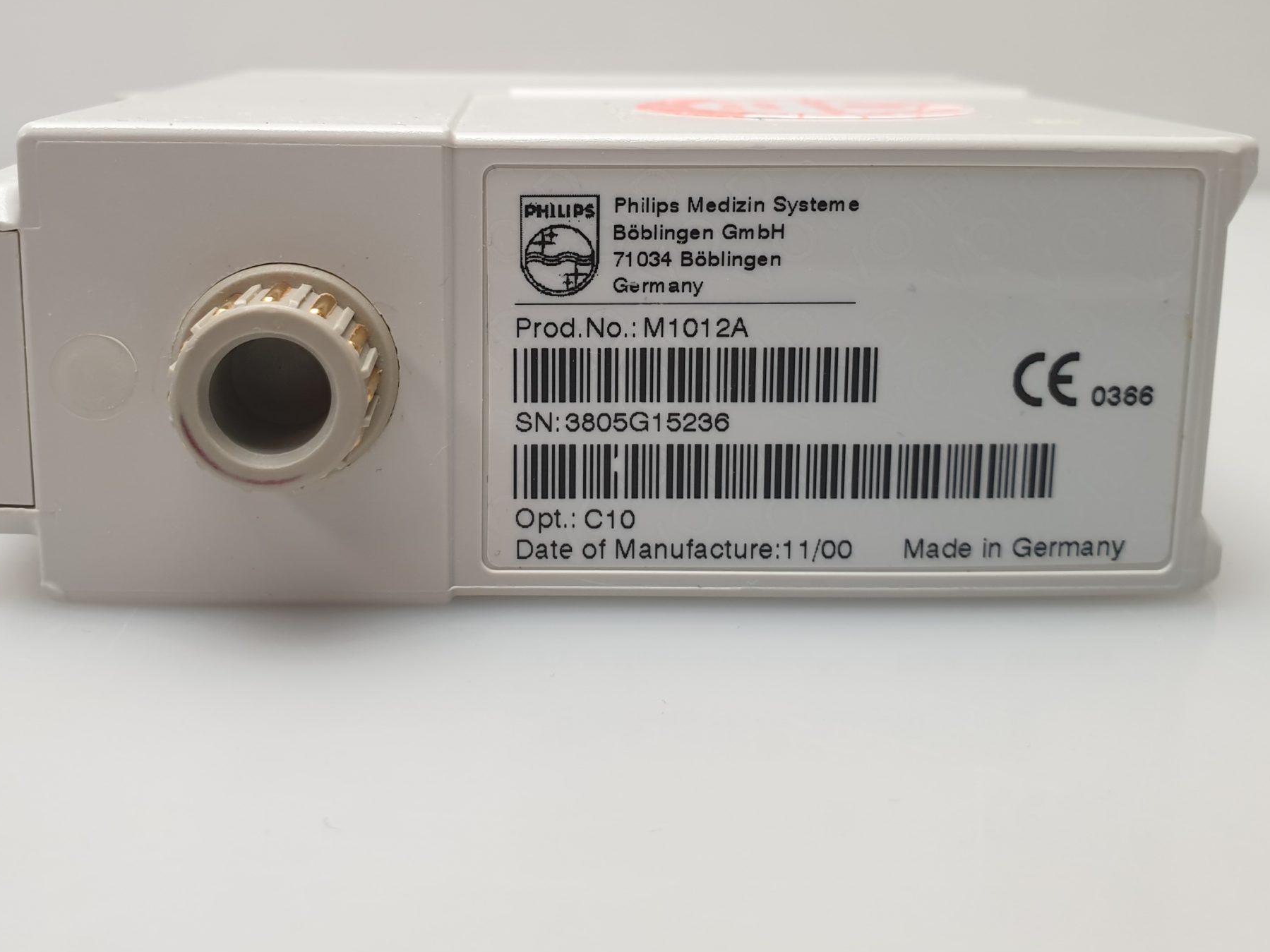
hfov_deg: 49.9
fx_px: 1357
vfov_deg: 38.1
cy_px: 290
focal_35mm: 37
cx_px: 533
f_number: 2.4
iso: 80
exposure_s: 1/50
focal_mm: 4.3
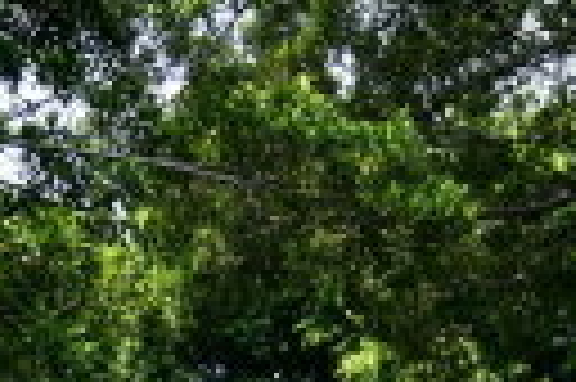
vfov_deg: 9.0
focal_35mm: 144
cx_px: 860
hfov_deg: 13.5
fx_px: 2301
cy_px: 724
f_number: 7.1
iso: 100
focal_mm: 24
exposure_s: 1/125
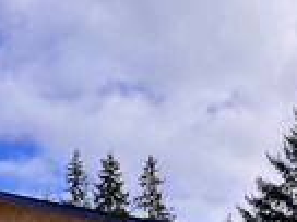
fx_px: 755
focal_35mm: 88
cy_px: 371
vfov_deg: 15.0
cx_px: 282
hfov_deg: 21.6
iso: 80
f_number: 1.78
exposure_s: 1/1818
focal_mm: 6.76
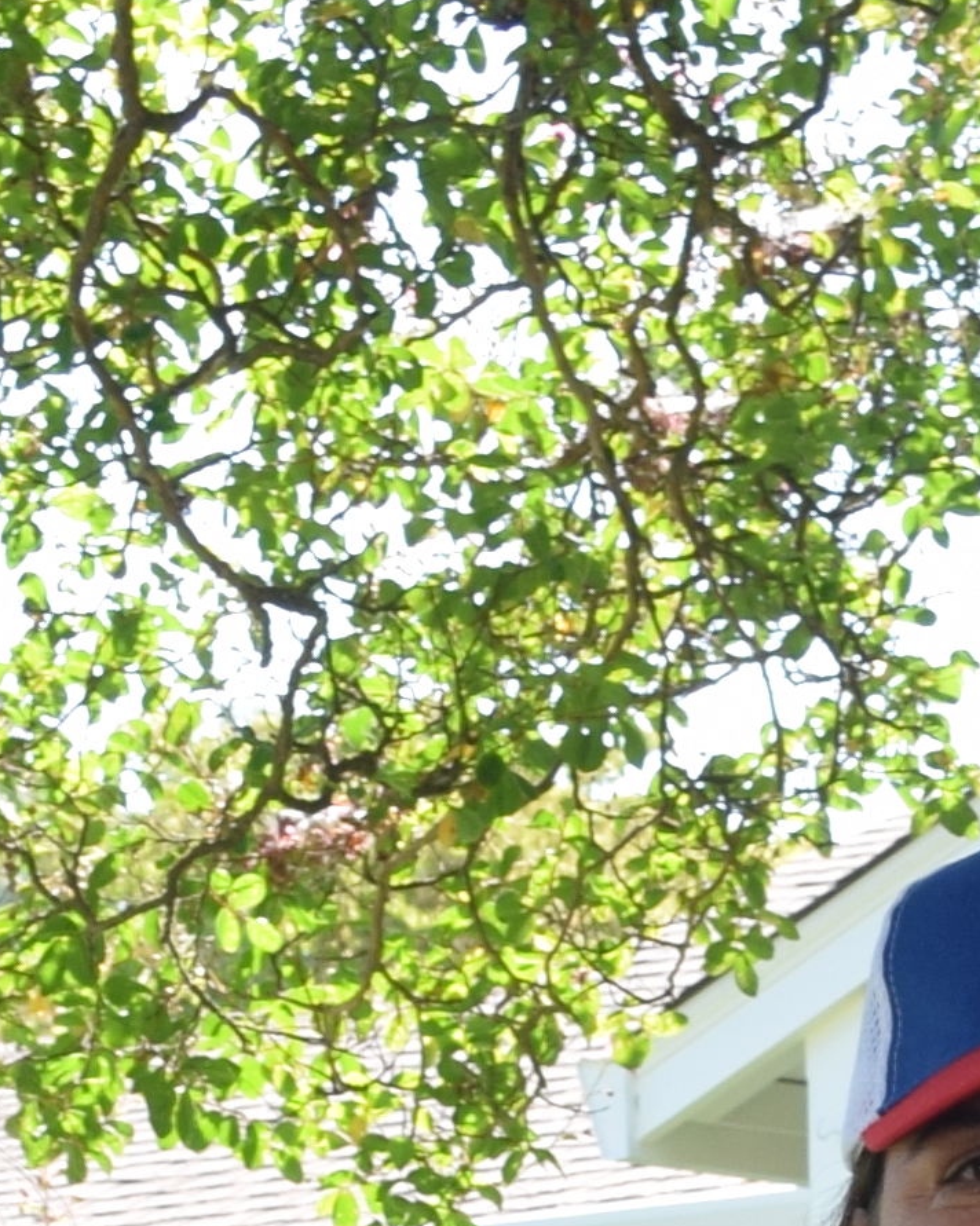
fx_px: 7226
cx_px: 1060
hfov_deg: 7.7
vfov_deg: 9.1
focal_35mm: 199
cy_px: 2557
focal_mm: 21
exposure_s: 1/160
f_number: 5.6
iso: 200
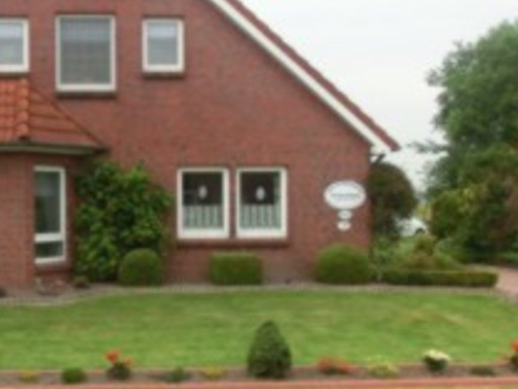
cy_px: 211
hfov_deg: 38.9
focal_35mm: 46
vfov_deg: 31.5
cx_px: 70
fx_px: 689
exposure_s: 1/400
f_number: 3
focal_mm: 4.24
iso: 100
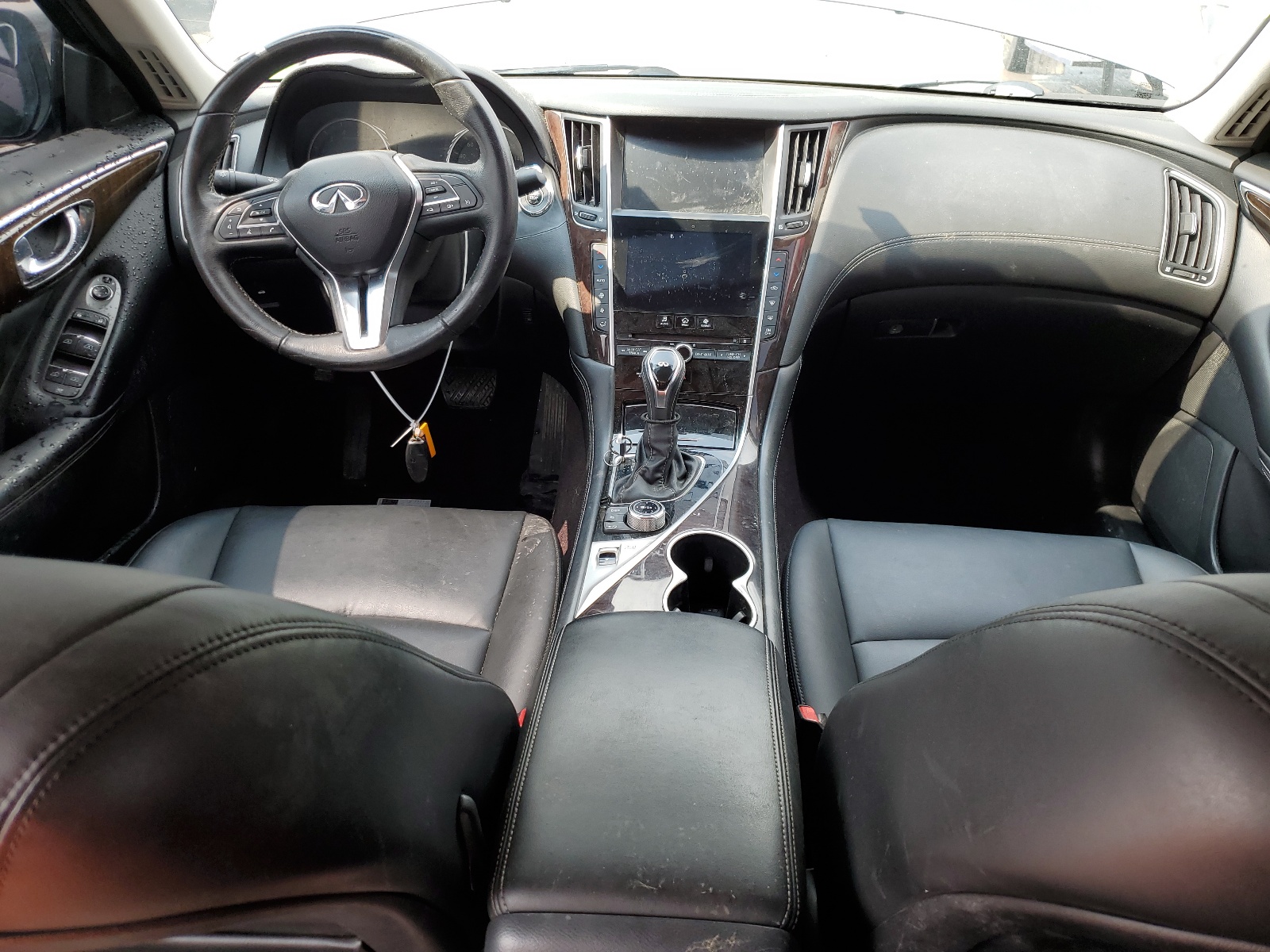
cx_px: 635
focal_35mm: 26
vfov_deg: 53.1
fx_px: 954
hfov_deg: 67.3
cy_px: 476
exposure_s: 1/286
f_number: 1.5
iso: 50
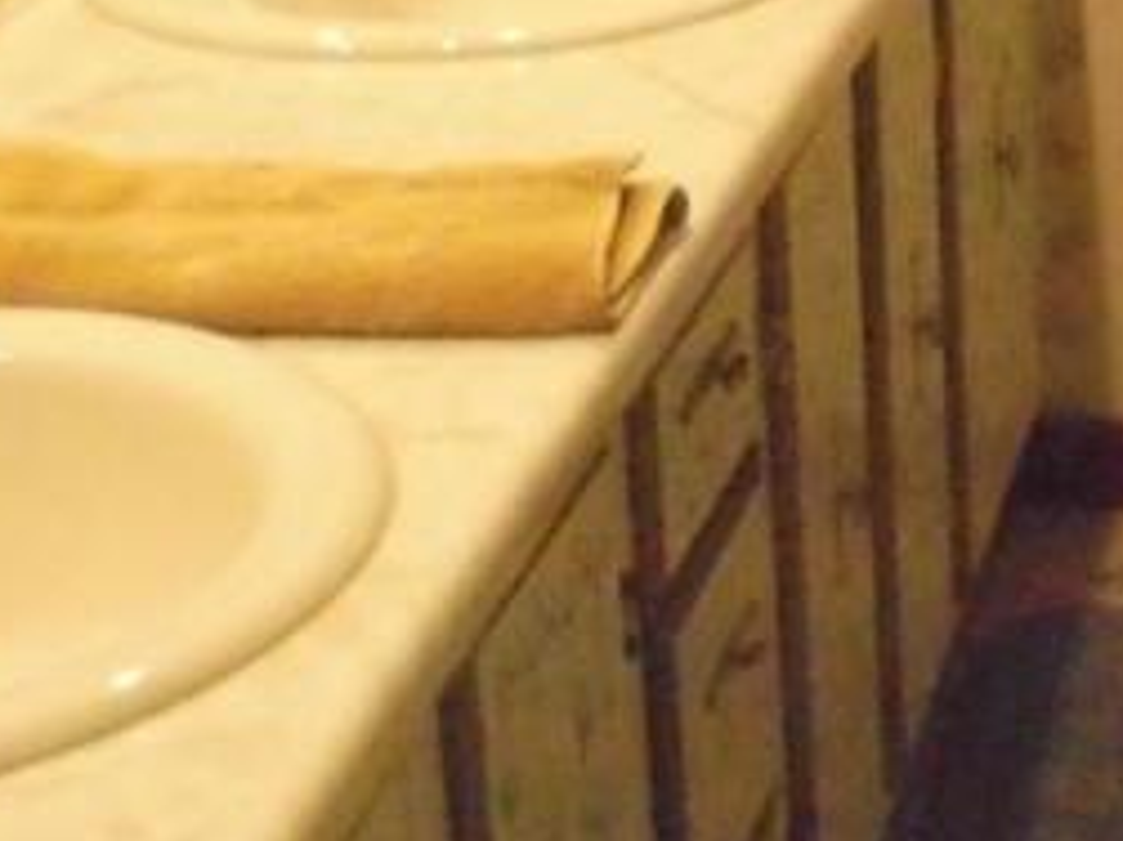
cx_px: 1517
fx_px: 3437
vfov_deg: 13.8
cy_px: 27
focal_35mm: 106
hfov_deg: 17.3
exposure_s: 1/60
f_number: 3.5
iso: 1250
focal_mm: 4.6
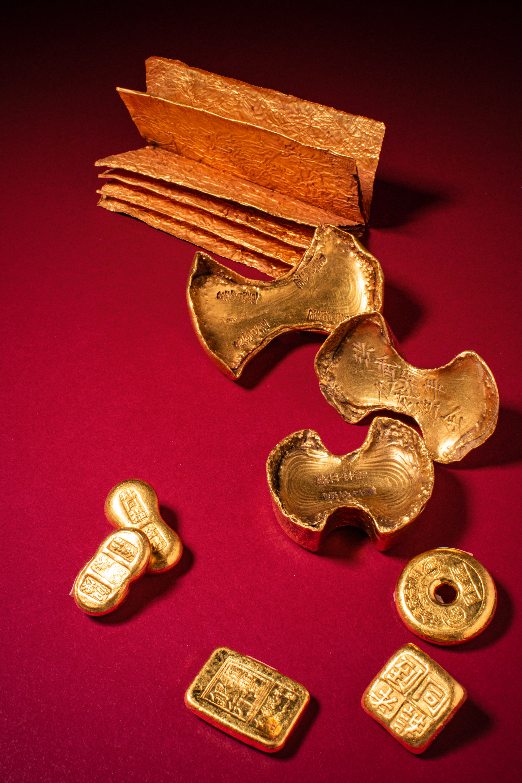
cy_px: 392
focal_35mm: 48
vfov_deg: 41.1
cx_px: 261
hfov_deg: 28.1
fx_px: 1044
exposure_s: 1/125
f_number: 29
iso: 100
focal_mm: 32
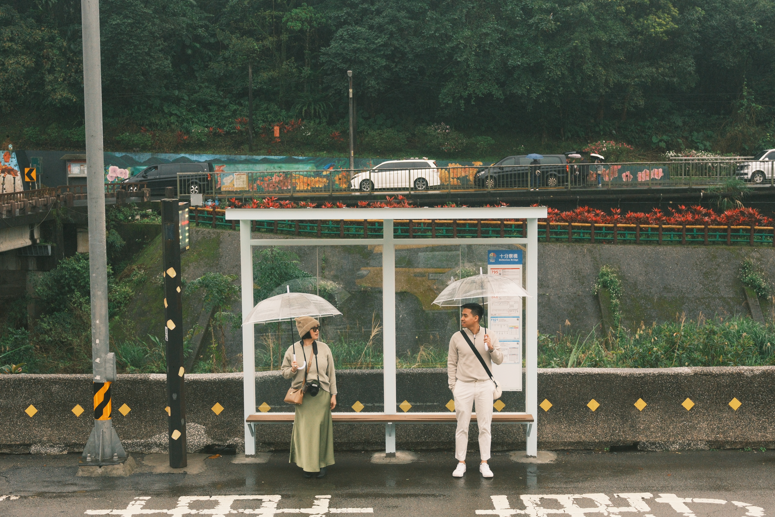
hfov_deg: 36.9
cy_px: 276
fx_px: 1162
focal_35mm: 54
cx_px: 384
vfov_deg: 25.1
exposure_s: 1/500
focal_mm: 33.3
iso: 1250
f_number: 3.8
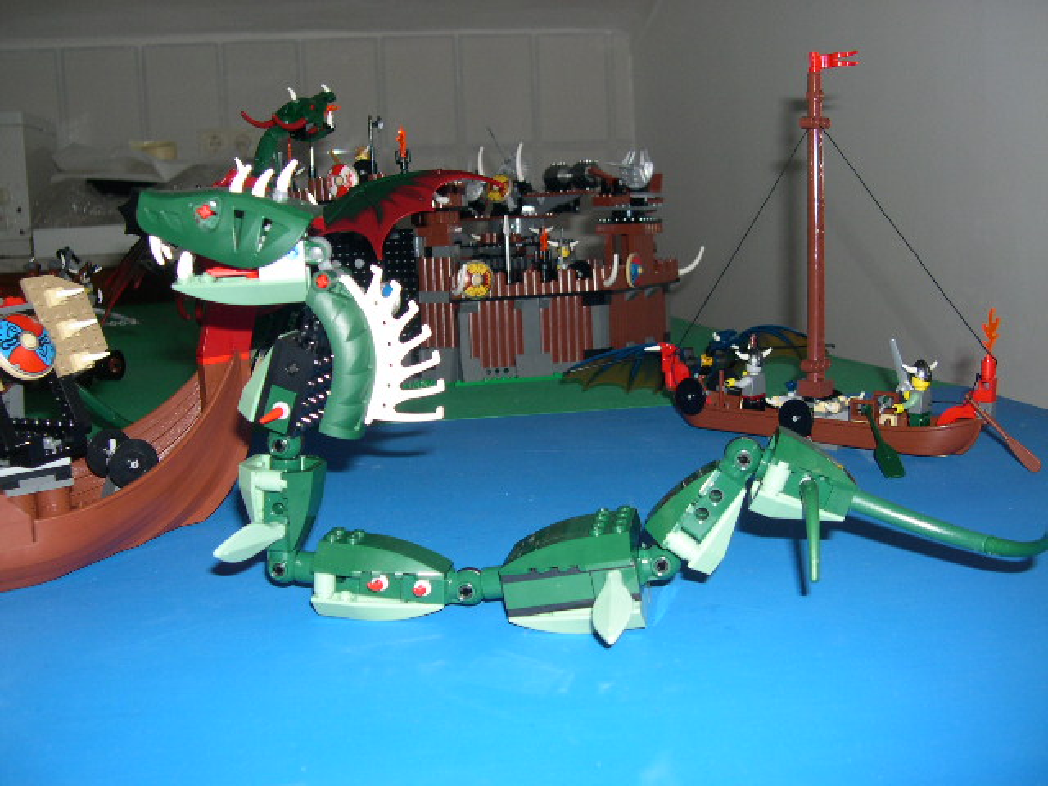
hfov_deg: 49.0
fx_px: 1150
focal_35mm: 38
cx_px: 524
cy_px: 393
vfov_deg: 37.7
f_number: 2.8
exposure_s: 1/60
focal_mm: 8
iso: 100
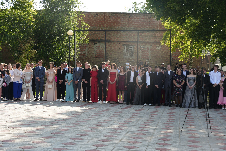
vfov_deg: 19.8
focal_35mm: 69
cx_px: 114
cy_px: 76
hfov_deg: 29.4
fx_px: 431
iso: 160
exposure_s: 1/125
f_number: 5.6
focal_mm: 67.6
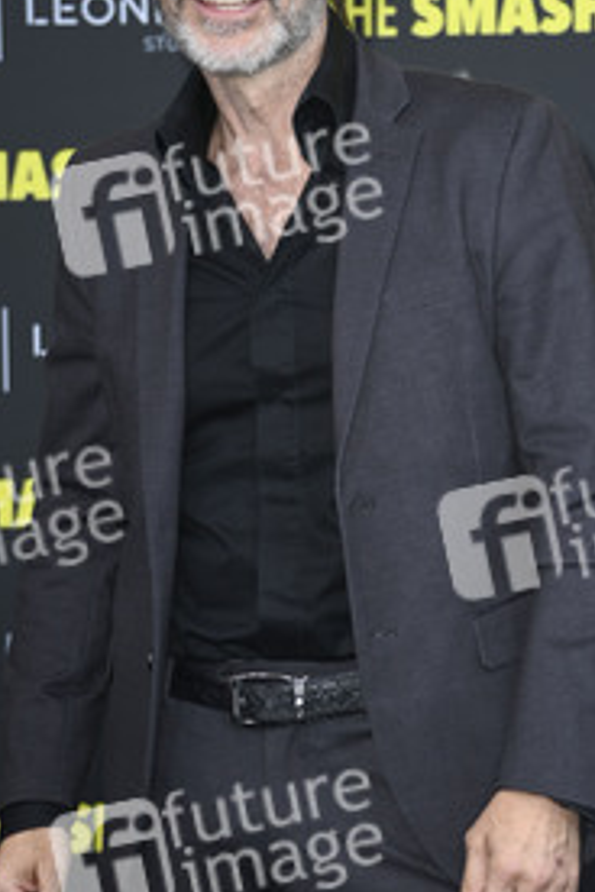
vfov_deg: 13.5
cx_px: 310
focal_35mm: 152
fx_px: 3768
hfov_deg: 9.0
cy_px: 362
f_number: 5.6
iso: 640
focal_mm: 105
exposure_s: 1/250
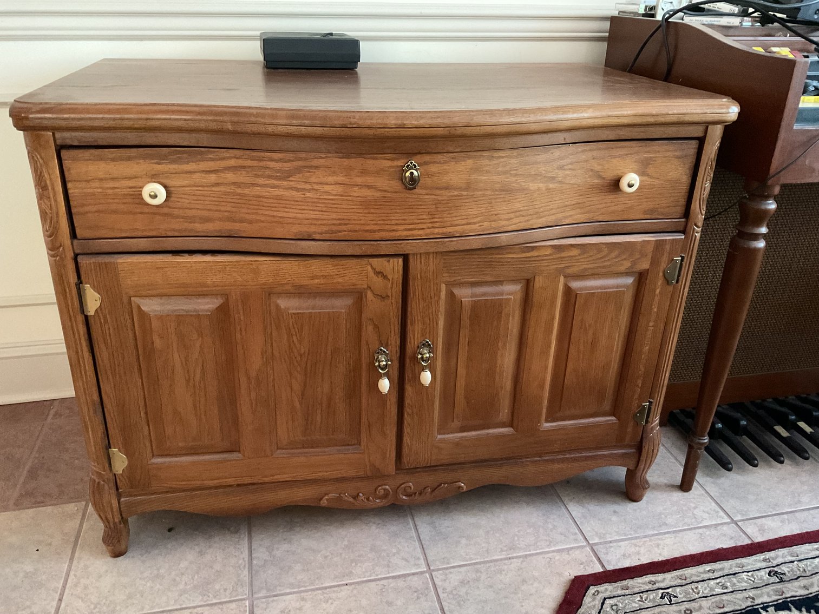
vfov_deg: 48.2
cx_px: 410
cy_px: 307
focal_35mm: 29
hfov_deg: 61.7
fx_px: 686
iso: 500
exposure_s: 1/30
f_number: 1.8
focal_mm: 3
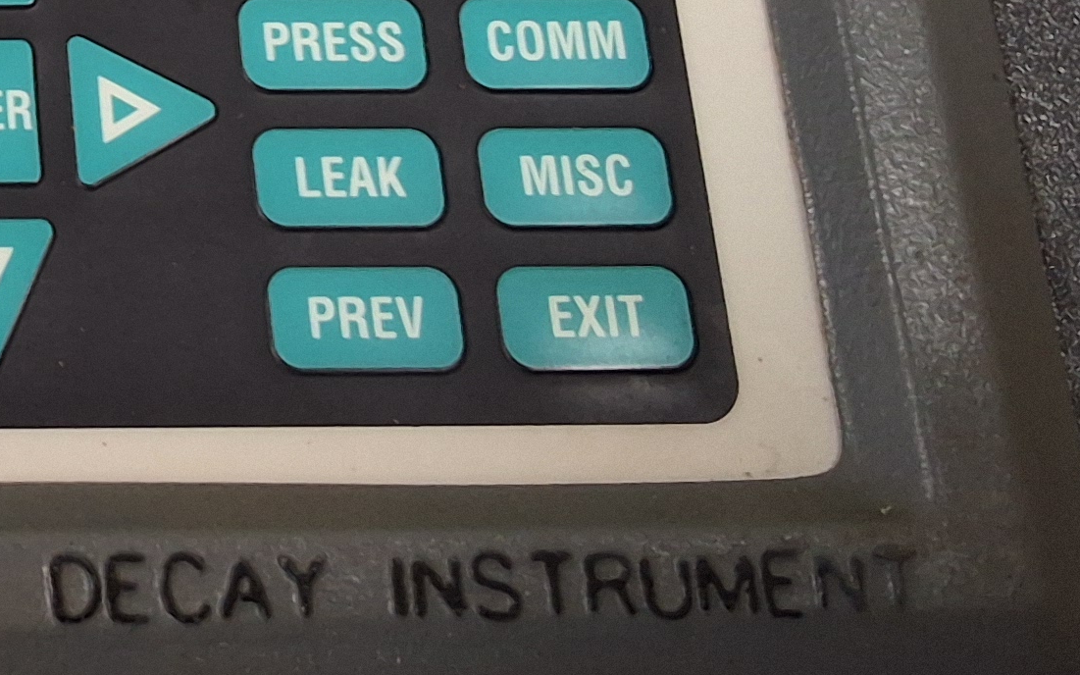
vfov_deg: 14.1
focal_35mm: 88
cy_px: -263
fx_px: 2590
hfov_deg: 21.3
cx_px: -339
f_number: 1.9
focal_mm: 2.91
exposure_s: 1/40
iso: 200
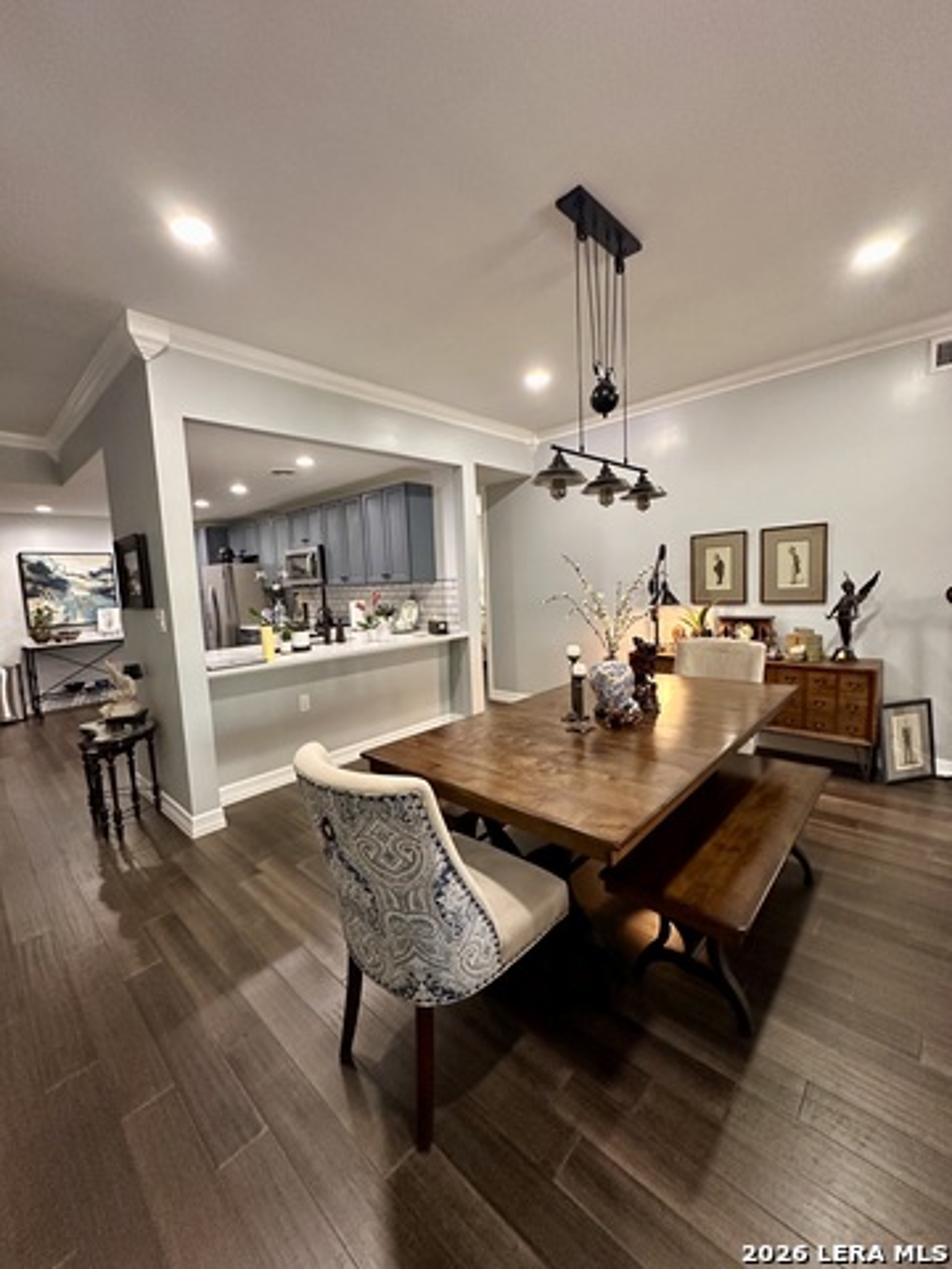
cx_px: 476
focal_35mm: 14
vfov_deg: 102.1
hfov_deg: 85.7
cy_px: 634
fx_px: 513
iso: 400
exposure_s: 1/60
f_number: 2.2
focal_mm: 2.22
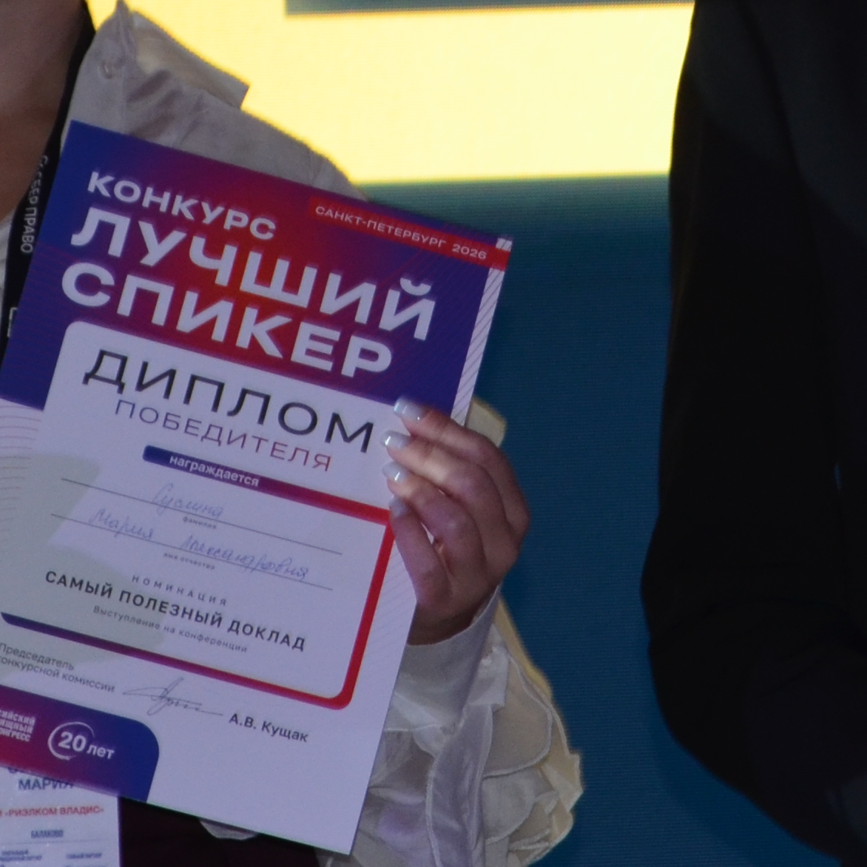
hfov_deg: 7.3
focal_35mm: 241
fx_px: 6823
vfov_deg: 7.3
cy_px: 337
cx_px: 583
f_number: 5.3
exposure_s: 1/60
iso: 640
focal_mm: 45
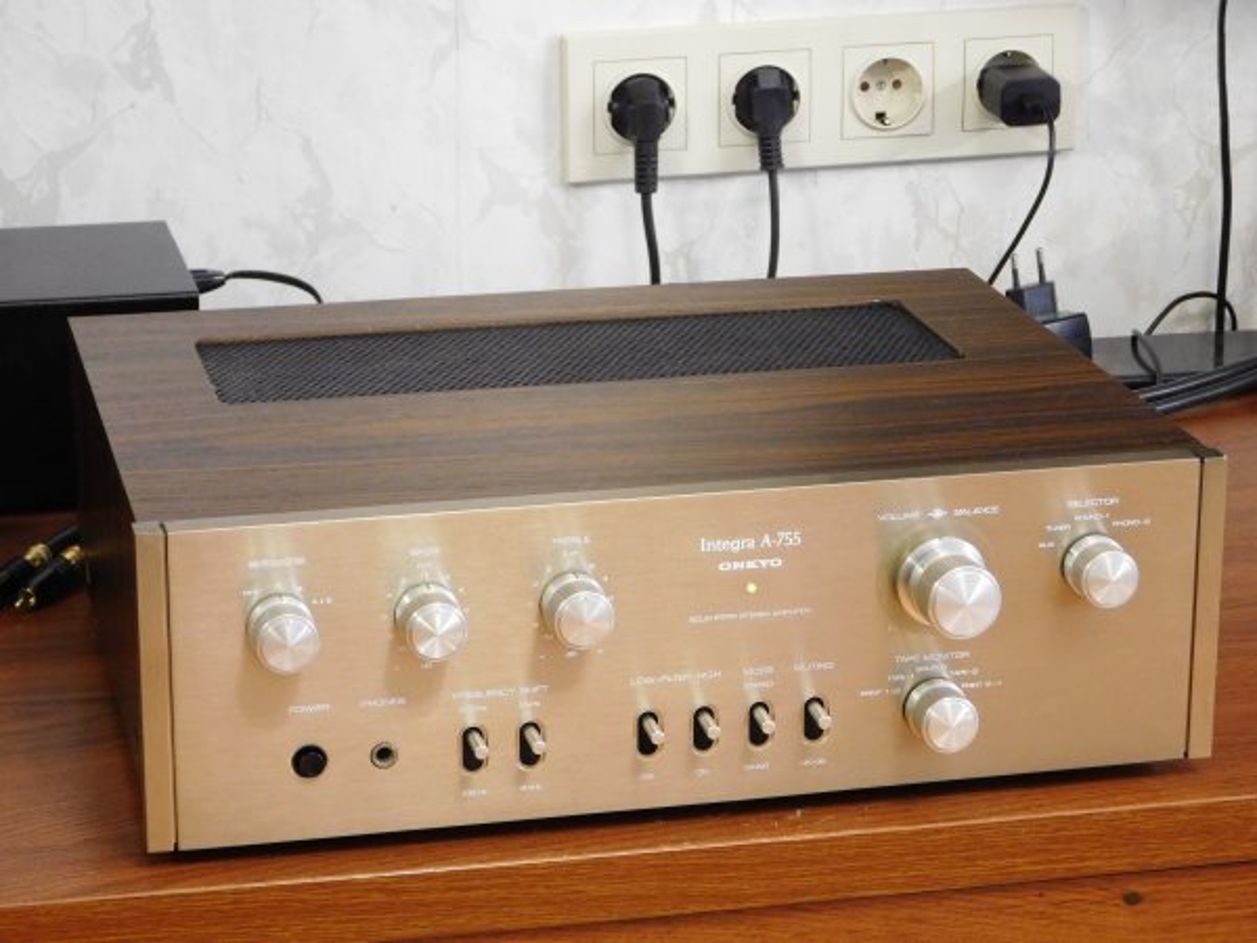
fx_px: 3304
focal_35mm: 91
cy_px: 472
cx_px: 628
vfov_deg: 16.2
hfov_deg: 21.5
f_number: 4.5
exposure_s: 1/30
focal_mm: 16.1
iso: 800
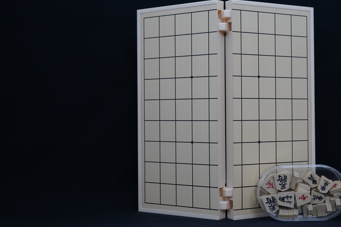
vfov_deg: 24.6
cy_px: 108
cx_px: 210
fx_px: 521
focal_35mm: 55
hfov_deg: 36.1
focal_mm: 44
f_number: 4.5
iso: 2500
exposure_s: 1/160
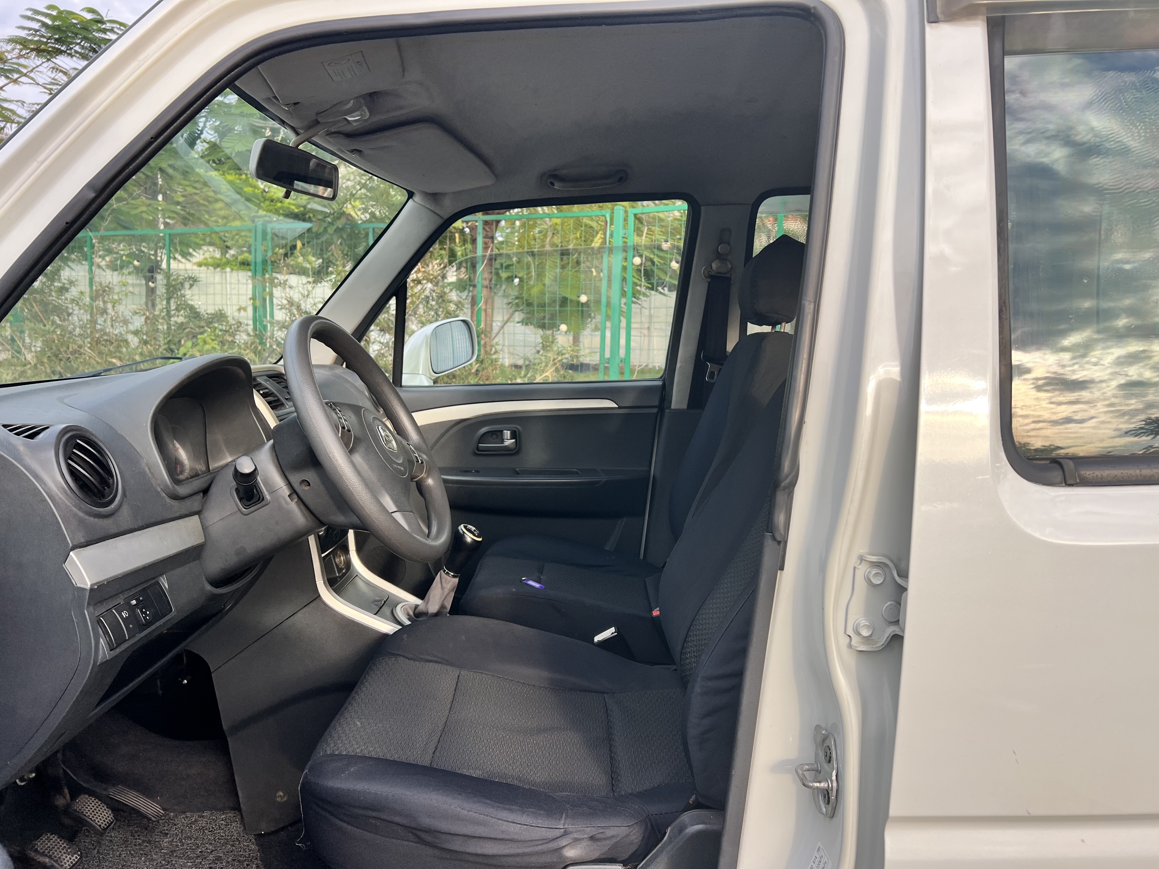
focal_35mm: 26
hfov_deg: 67.3
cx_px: 580
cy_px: 434
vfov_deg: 53.1
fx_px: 871
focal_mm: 5.7
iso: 50
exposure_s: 1/572
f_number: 1.5
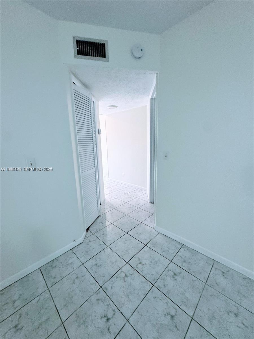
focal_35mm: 14
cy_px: 170
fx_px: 137
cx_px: 127
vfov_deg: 102.1
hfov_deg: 85.7
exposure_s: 1/120
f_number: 2.2
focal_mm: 2.22
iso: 160
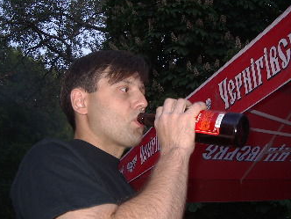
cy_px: 113
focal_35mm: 44
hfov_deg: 42.9
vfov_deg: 32.9
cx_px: 144
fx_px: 370
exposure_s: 1/60
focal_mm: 5.8
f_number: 2.6
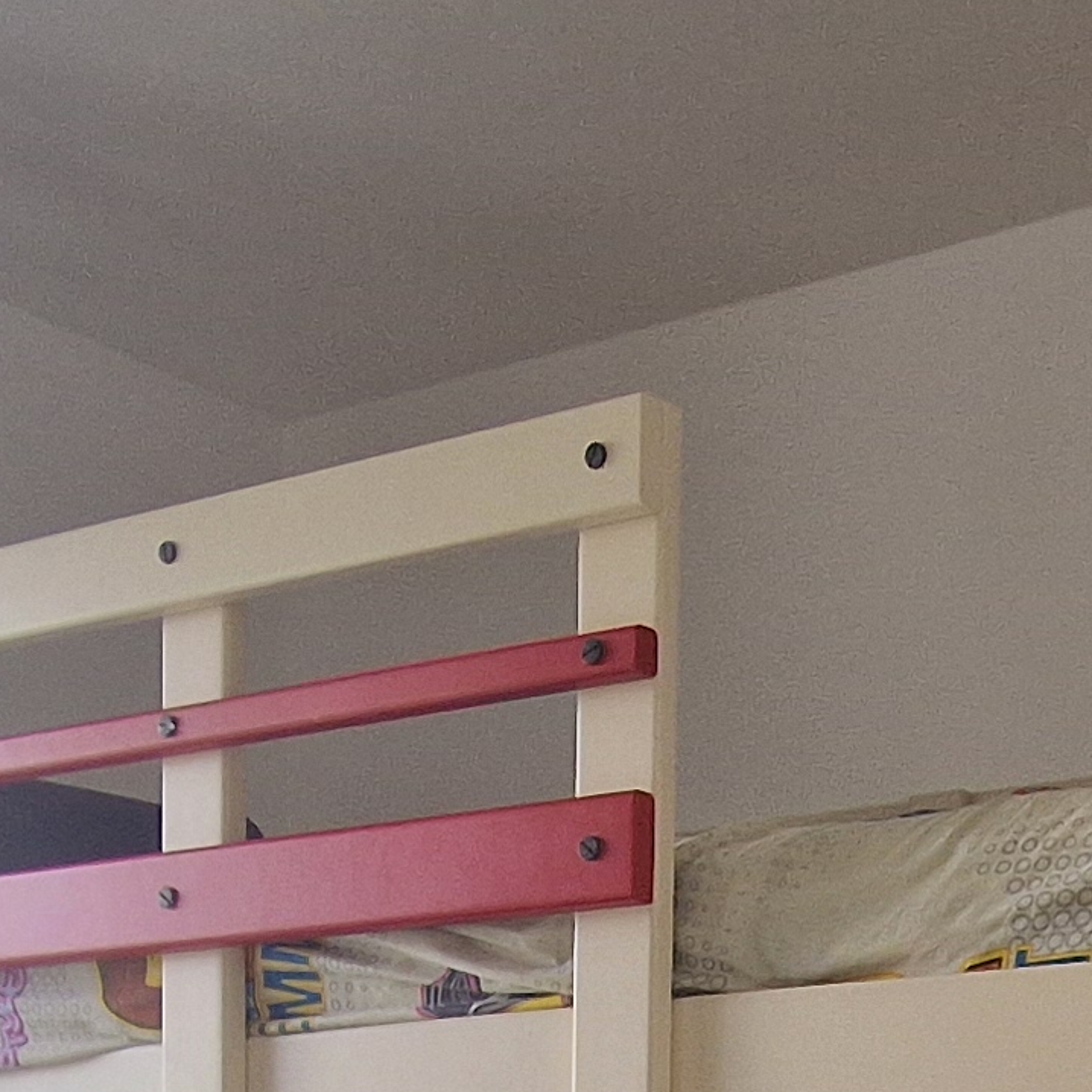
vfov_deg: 22.4
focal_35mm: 64
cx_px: 812
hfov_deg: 26.6
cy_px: 1614
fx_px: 2284
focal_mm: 2.2
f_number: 2.2
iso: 50
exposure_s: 1/100
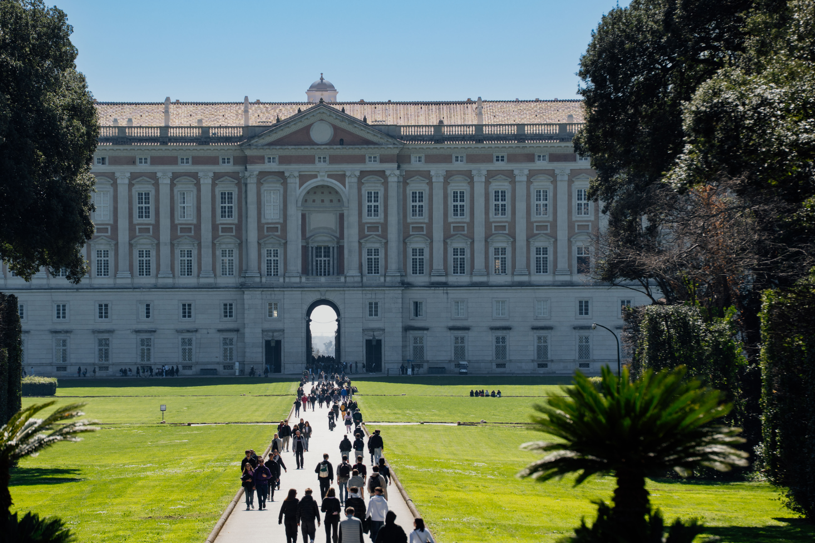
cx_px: 345
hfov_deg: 8.7
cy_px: 319
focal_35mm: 236
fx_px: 5342
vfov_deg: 5.8
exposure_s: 1/500
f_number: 5
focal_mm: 180
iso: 100
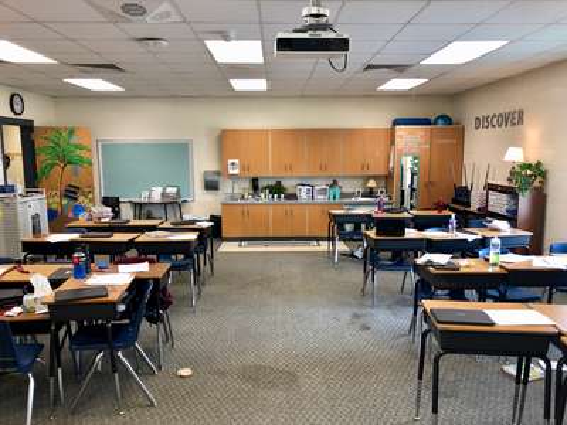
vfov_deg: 49.7
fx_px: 459
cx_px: 284
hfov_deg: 63.4
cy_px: 212
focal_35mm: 28
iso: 40
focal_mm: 4
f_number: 1.8
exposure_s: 1/24
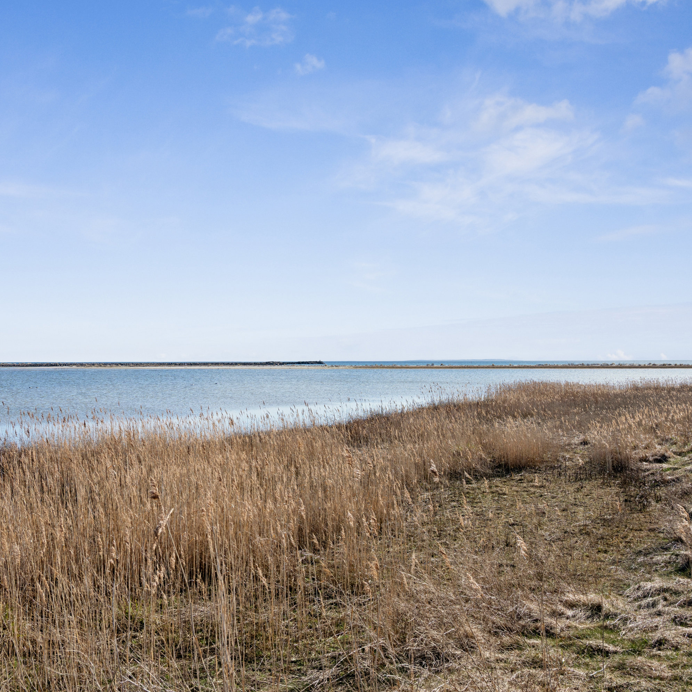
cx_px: 349
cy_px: 347
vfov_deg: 40.3
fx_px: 942
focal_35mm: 42
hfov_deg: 40.3
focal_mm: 32.5
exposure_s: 1/640
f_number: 8
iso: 200
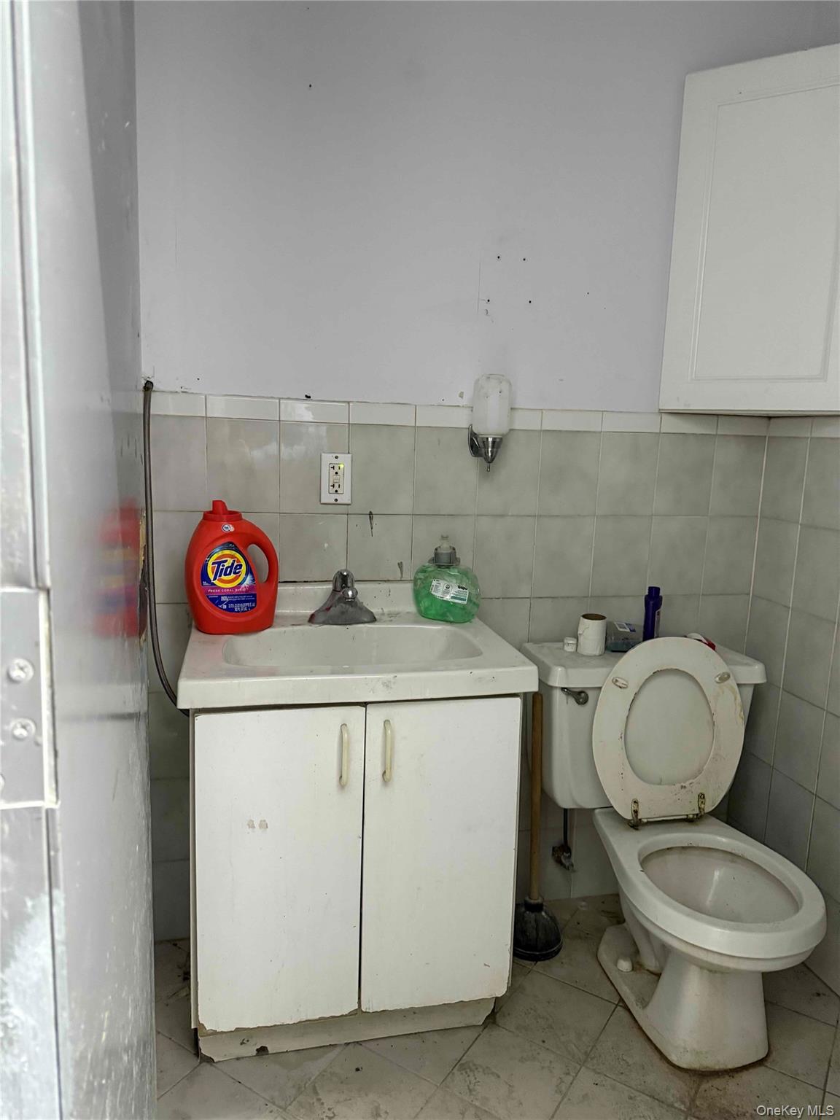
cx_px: 420
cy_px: 560
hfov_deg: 56.8
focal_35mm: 24
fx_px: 777
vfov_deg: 71.6
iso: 640
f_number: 1.78
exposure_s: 1/40
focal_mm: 6.76
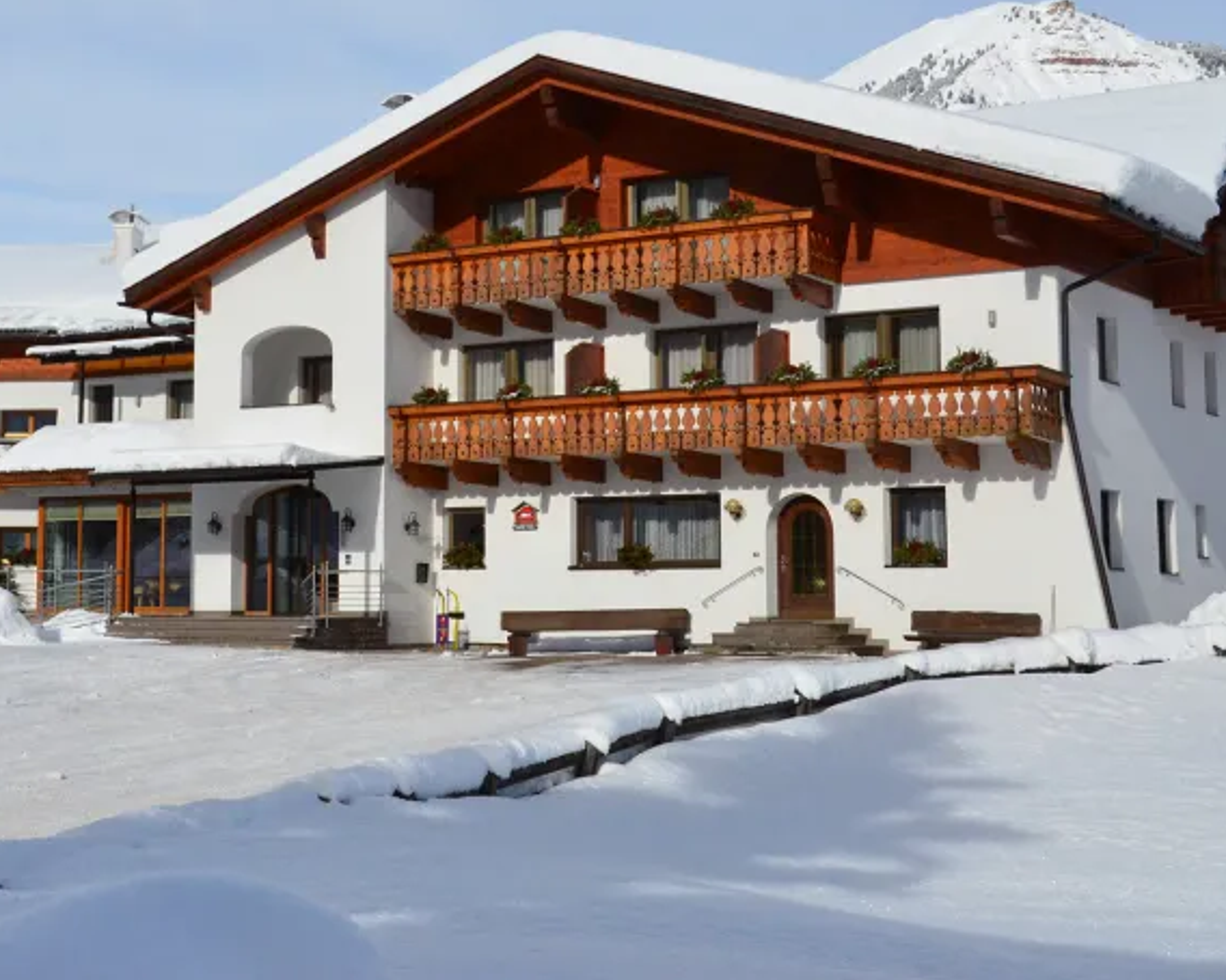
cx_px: 345
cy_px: 335
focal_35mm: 58
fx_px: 2104
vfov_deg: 26.1
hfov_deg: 32.0
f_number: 14
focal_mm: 26
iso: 1600
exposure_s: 1/2500
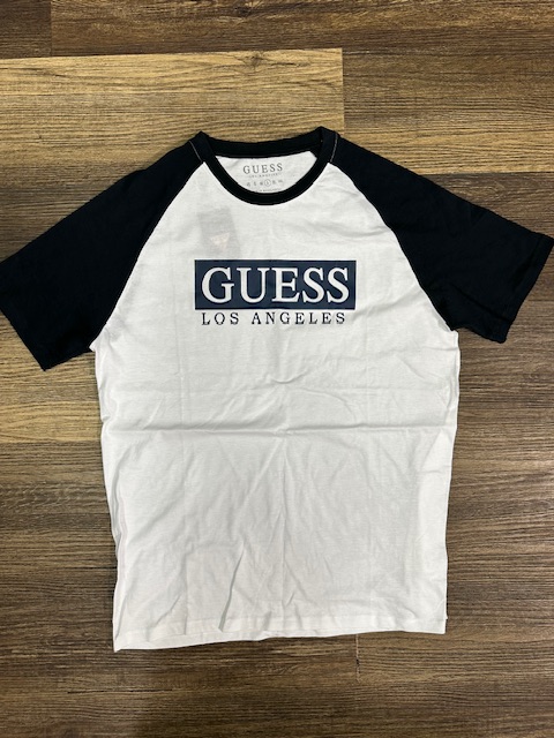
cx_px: 277
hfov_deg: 56.8
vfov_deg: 71.6
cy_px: 369
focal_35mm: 24
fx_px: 512
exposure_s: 1/100
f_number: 1.78
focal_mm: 6.86
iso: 125
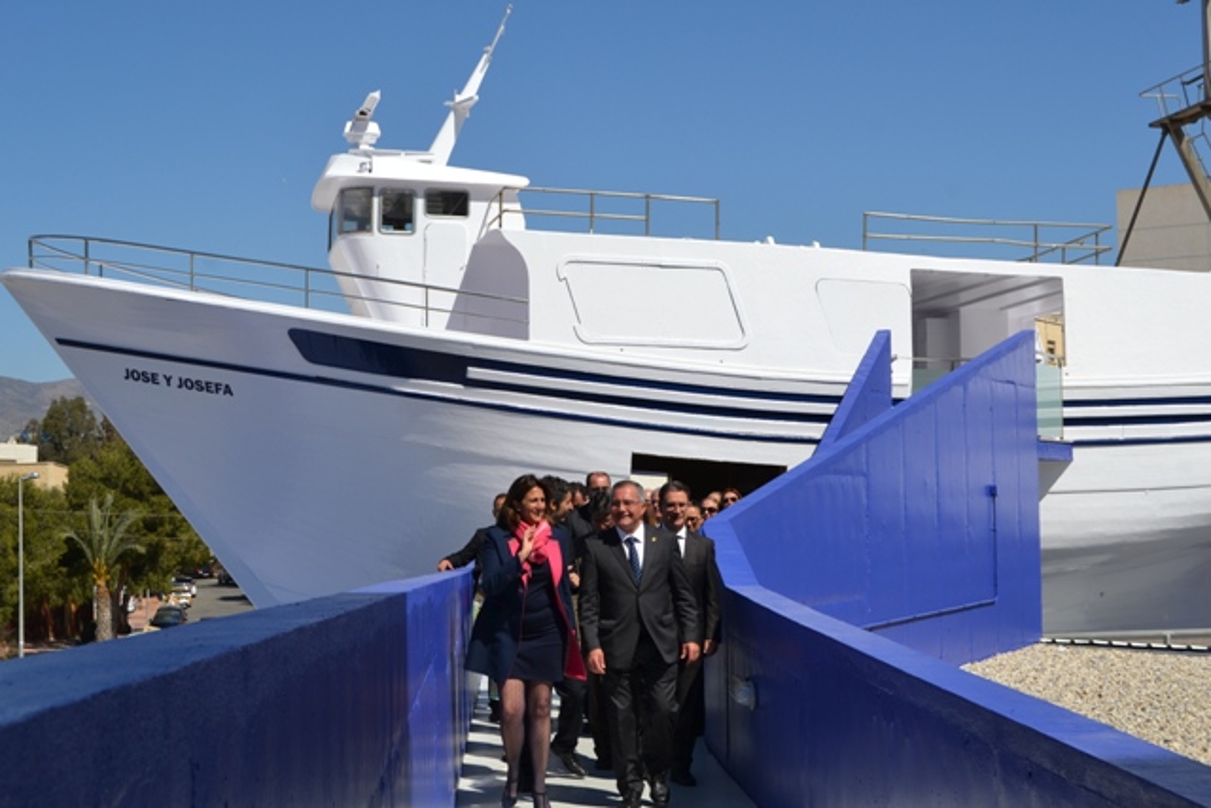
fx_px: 1766
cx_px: 606
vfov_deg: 25.8
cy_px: 404
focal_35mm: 52
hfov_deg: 37.8
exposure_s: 1/320
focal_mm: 35
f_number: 9
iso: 100
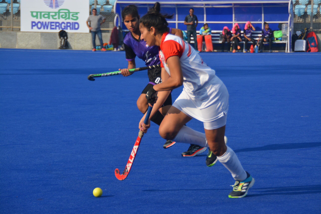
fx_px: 1498
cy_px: 107
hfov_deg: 12.2
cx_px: 160
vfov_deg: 8.2
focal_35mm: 168
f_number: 6.3
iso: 400
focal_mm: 112
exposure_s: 1/1600
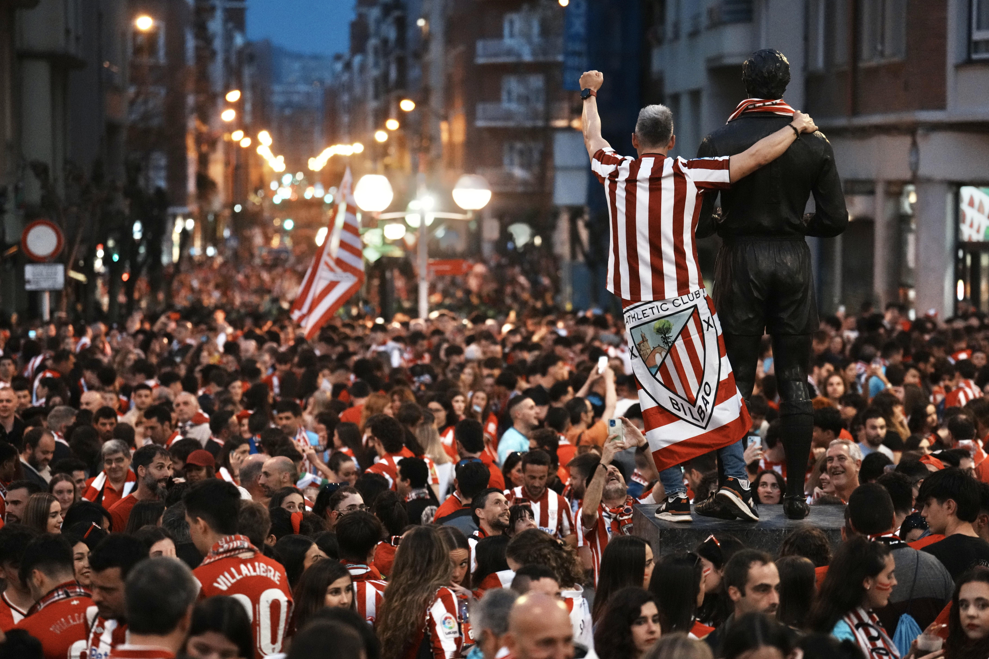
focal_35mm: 116
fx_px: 3187
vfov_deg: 11.8
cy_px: 332
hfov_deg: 17.6
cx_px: 497
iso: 6400
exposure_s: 1/350
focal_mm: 115
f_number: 2.8
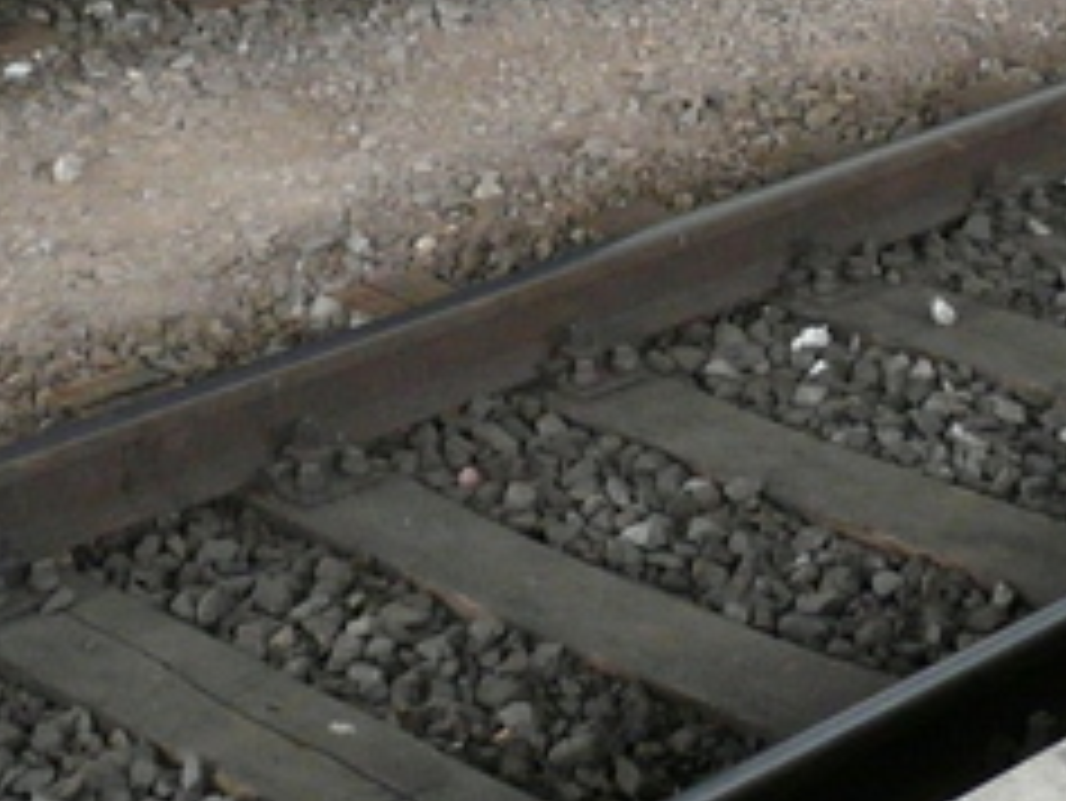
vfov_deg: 11.2
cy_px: -860
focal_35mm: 118
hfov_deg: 16.6
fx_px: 3636
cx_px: 783
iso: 200
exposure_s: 1/125
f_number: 2.8
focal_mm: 4.6
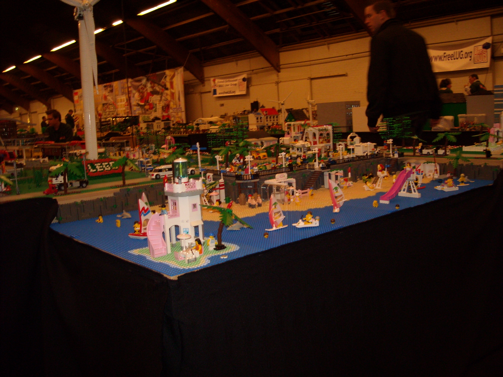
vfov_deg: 40.7
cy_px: 188
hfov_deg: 52.6
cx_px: 252
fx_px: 509
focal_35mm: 35
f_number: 2.8
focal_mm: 5.7
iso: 200
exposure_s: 1/30
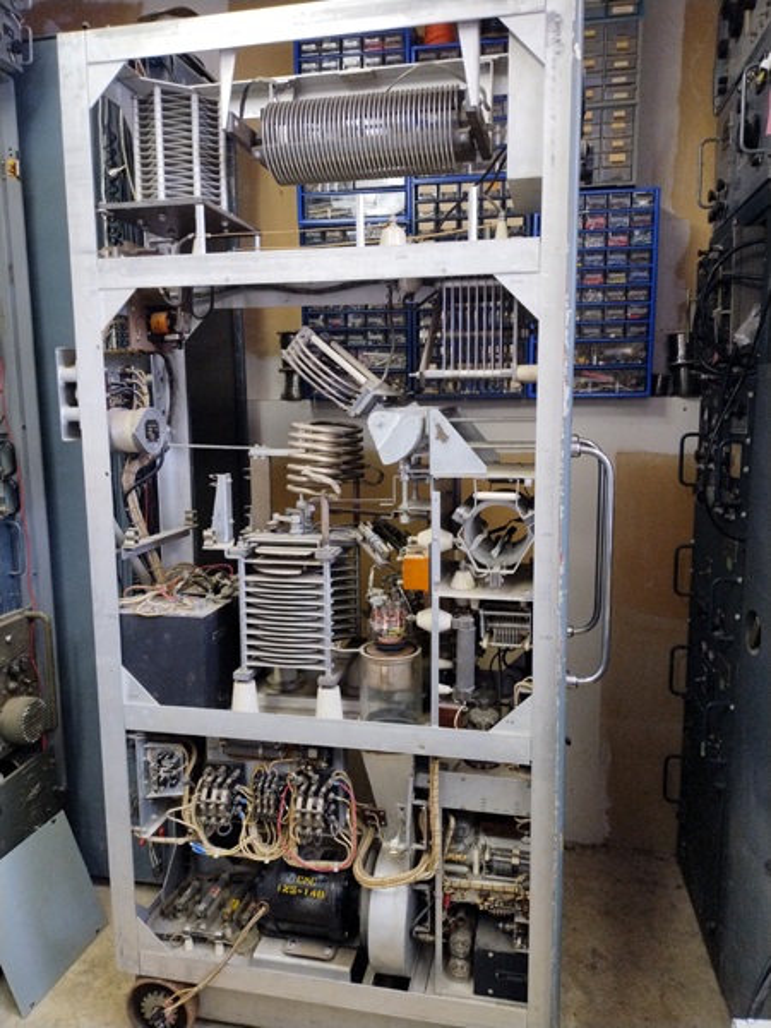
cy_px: 514
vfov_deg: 69.4
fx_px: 742
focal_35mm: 25
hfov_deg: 54.9
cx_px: 386
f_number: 1.7
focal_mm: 4.71
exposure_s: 1/60
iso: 117
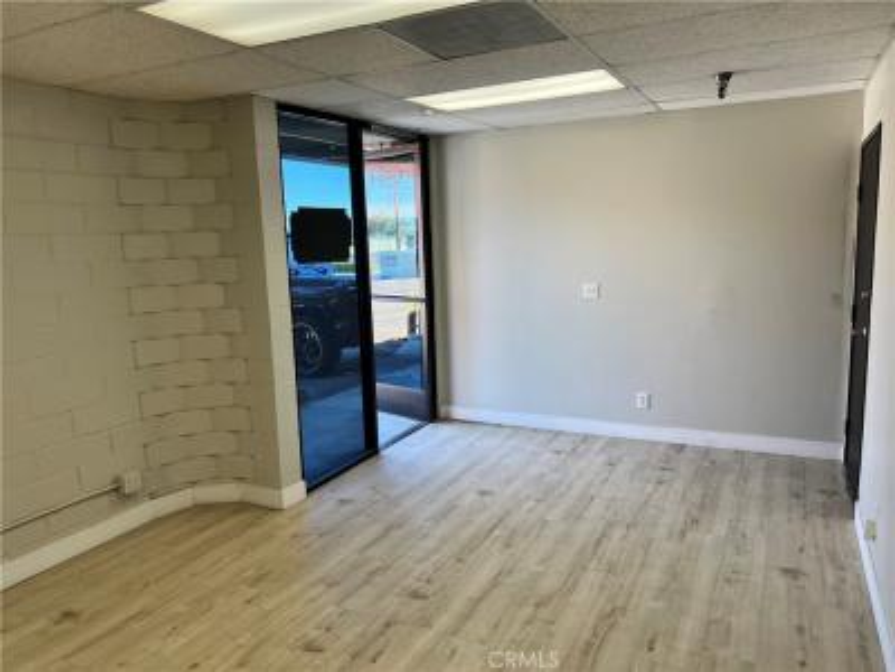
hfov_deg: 67.3
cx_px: 448
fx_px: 672
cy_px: 336
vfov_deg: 53.1
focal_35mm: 26
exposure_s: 1/120
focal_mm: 5.7
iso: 64
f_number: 1.5
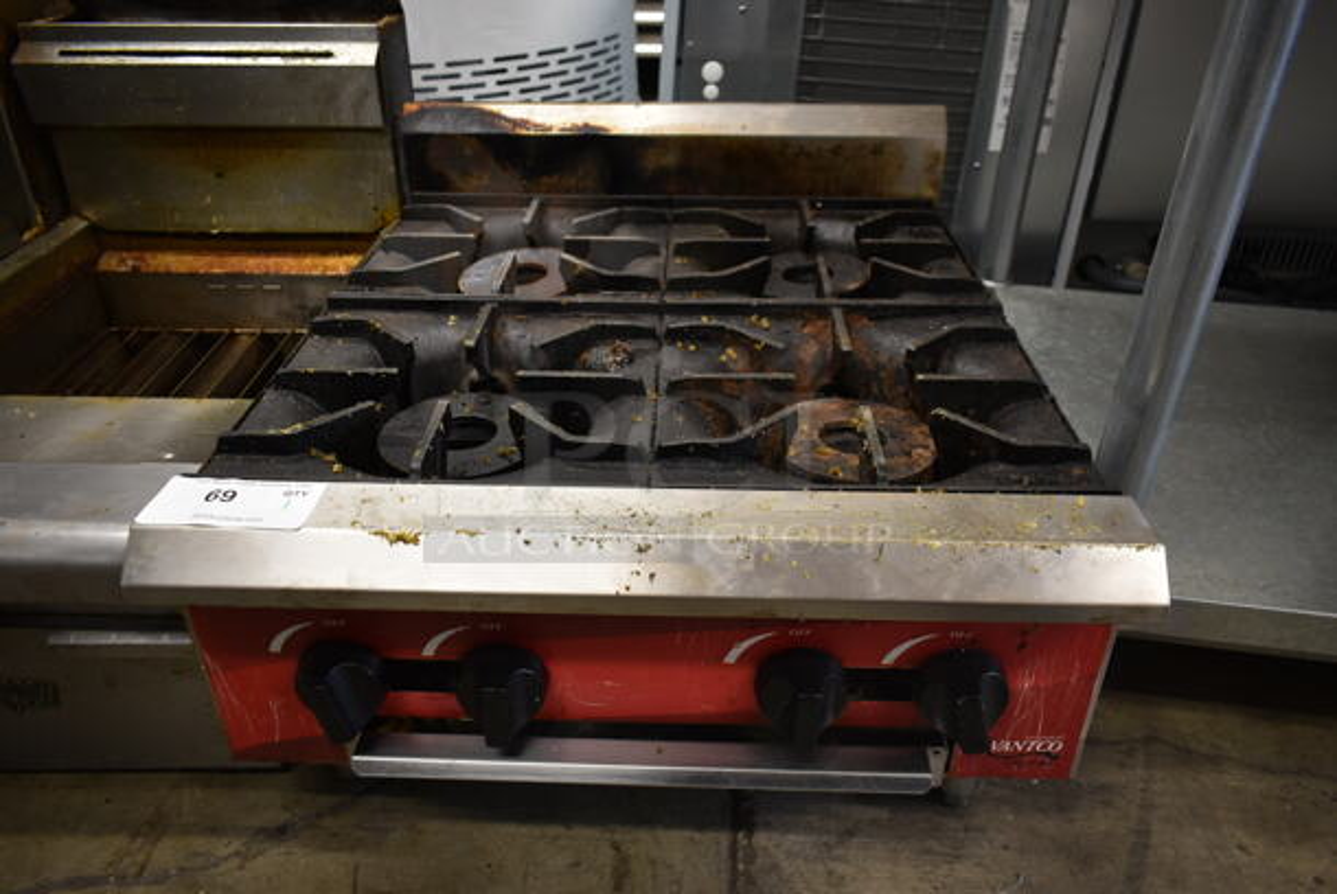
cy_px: 447
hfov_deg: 67.3
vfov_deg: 48.0
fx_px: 1004
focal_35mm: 27
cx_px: 668
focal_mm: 18
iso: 400
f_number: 3.5
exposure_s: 1/30
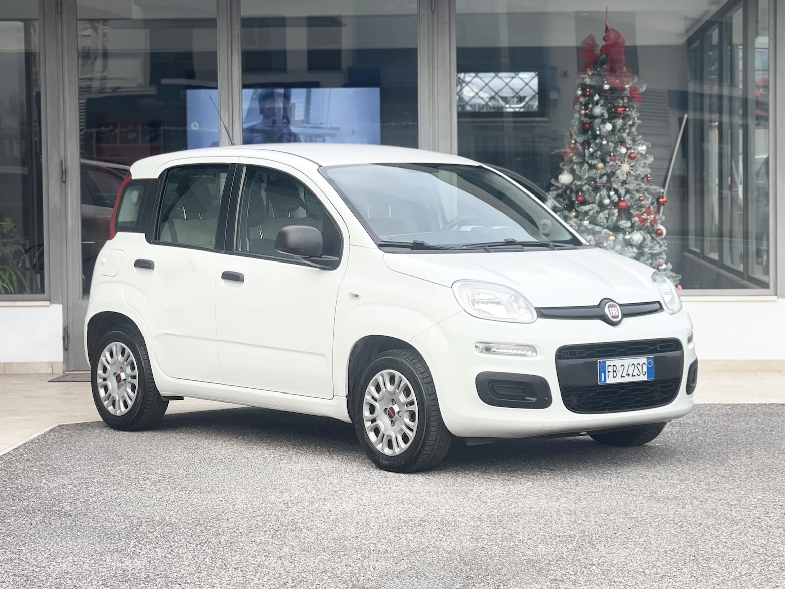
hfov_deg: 30.3
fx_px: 1451
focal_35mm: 64
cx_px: 392
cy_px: 294
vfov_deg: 22.9
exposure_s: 1/121
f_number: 2.2
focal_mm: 7.5
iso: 20
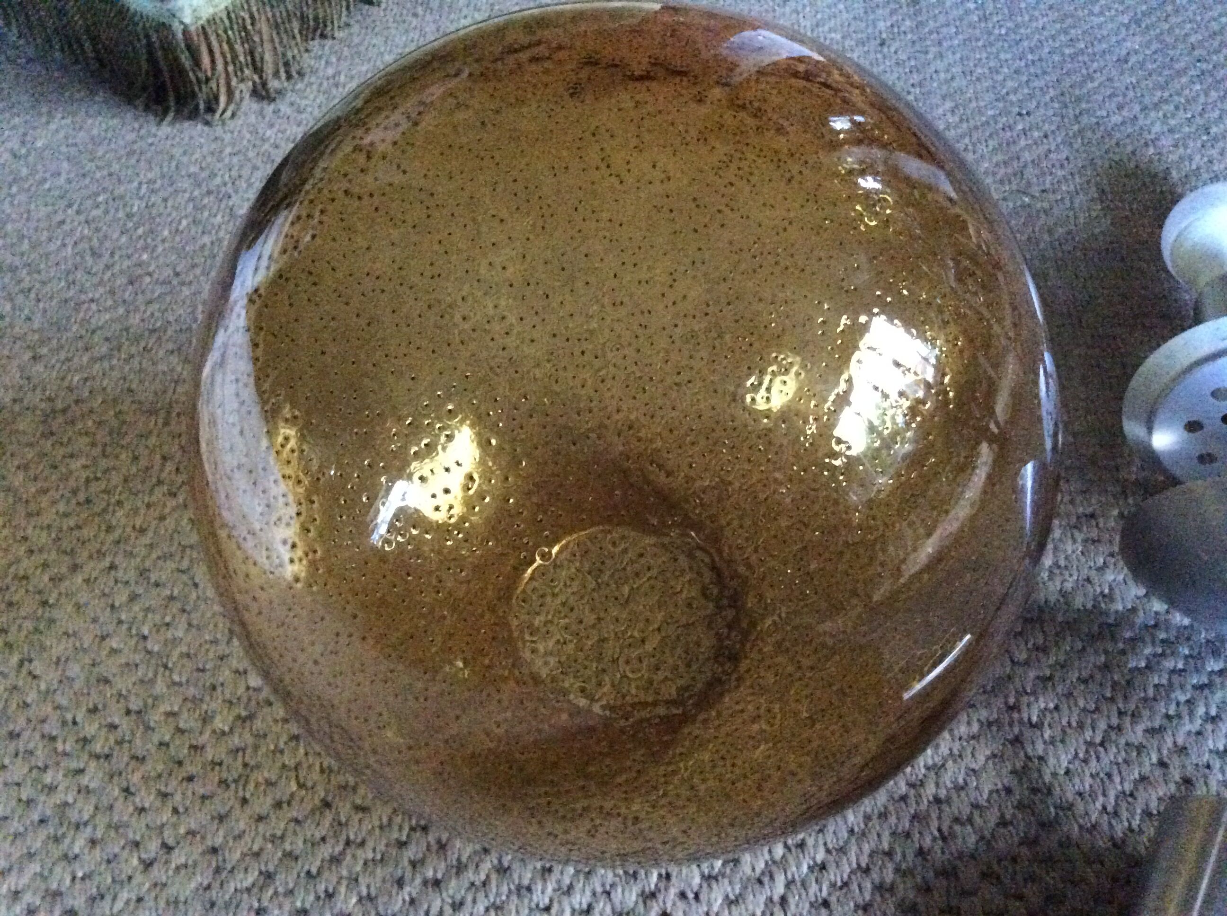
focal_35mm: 32
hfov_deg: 56.9
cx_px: 614
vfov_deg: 44.1
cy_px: 458
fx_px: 1133
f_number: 2.4
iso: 800
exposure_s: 1/17
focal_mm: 3.3
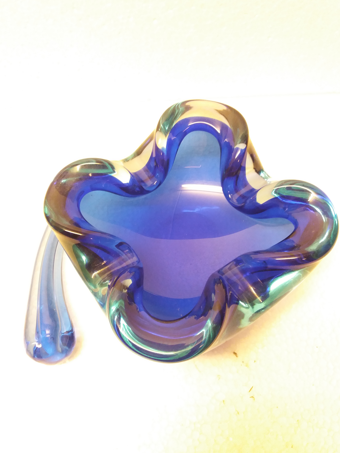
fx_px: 380
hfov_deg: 48.2
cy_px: 220
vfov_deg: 61.7
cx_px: 174
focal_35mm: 29
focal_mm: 3.7
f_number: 1.9
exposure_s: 1/17
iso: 250
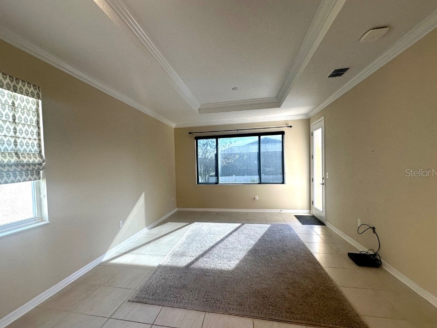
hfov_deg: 94.3
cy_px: 172
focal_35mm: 16
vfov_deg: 78.0
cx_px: 201
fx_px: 202
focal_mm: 2.22
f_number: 2.2
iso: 125
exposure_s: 1/120
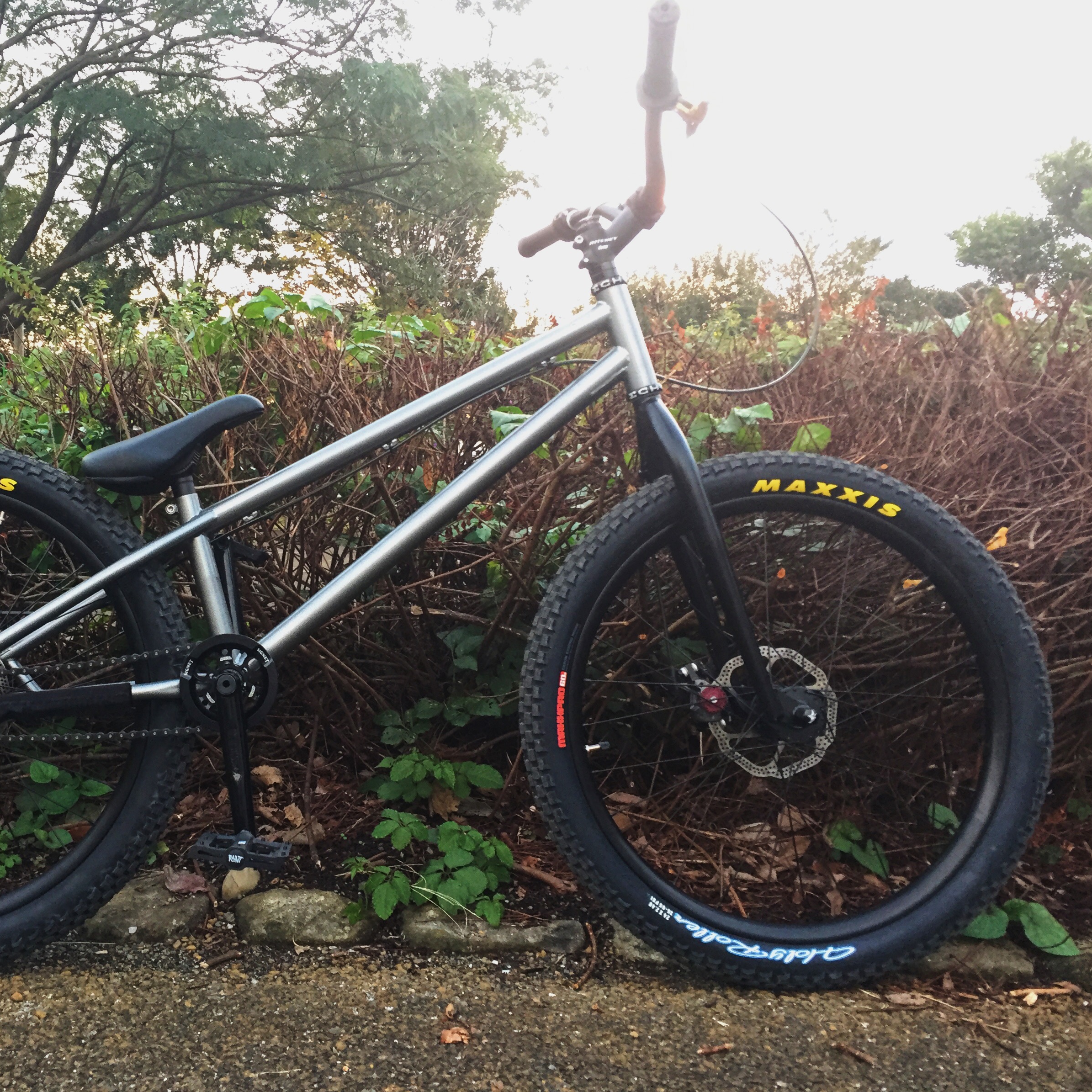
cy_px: 535
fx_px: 1249
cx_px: 365
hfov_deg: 46.5
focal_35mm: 35
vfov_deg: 47.2
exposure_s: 1/30
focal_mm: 4.15
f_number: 2.2
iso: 125
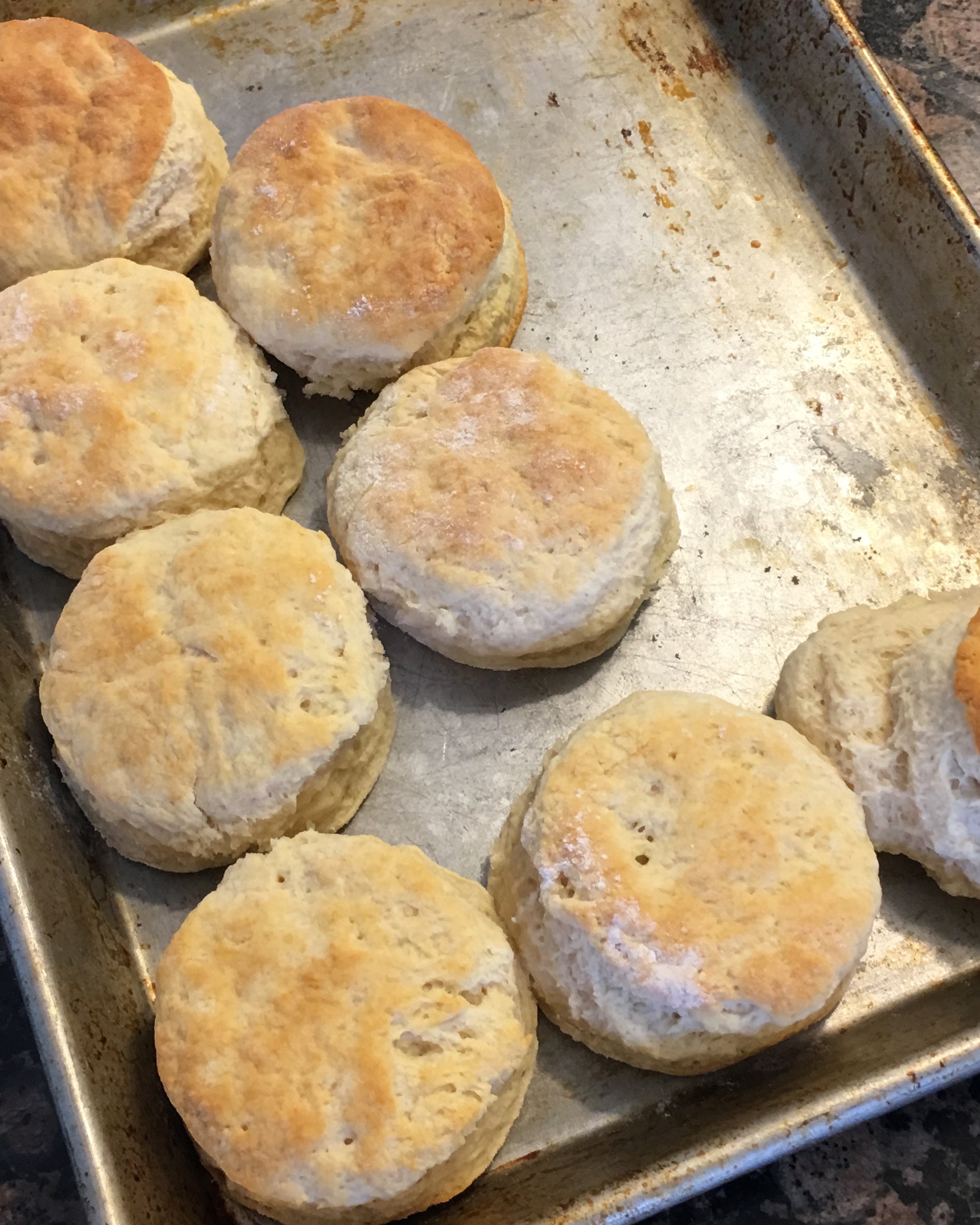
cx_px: 501
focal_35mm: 53
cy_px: 558
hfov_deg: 28.6
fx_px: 1921
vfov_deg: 35.3
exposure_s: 1/15
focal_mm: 4.15
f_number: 2.2
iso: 40
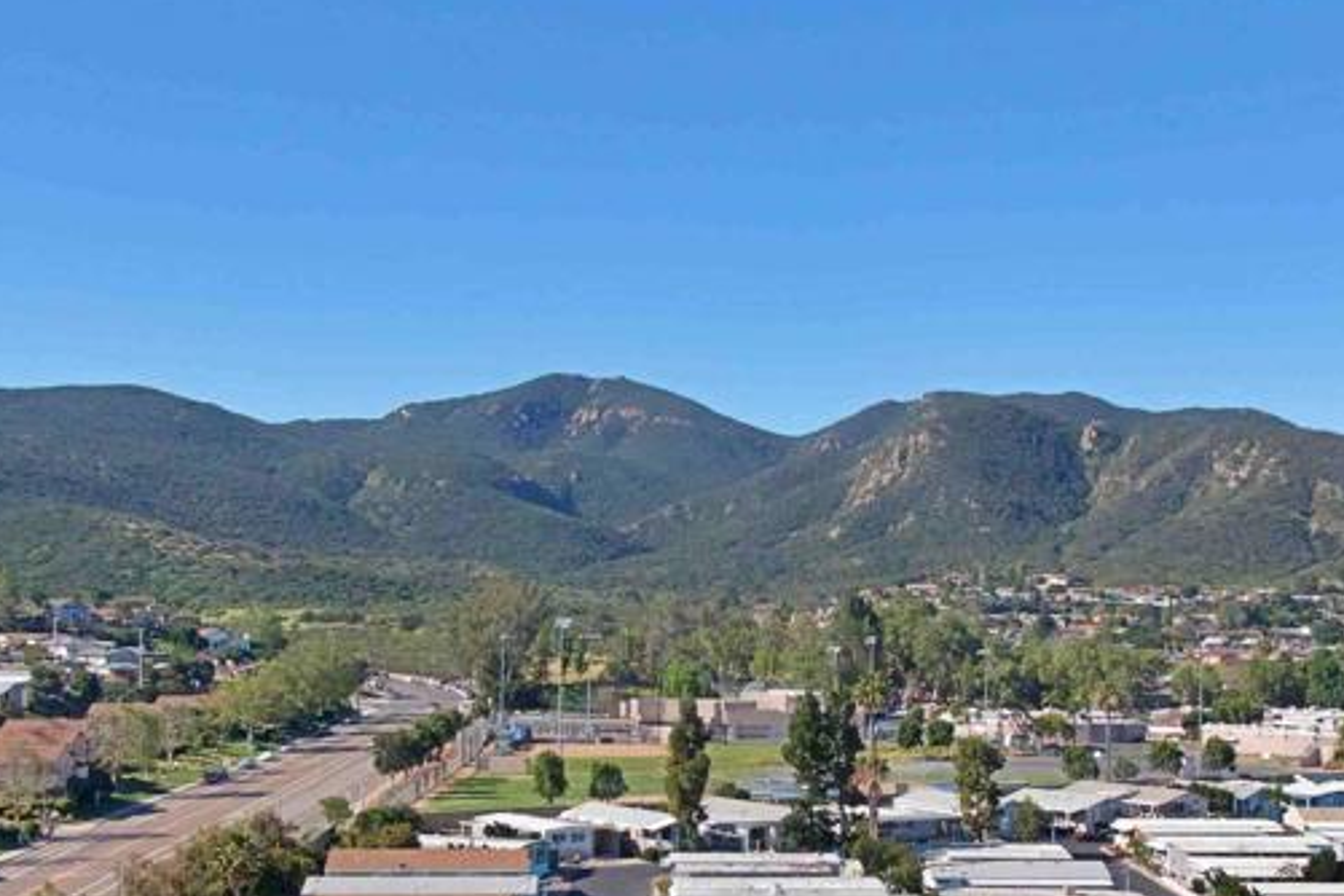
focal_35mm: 51
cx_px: 754
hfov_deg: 38.8
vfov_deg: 26.0
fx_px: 1904
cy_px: 712
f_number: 2.8
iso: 100
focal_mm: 4.39
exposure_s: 1/640
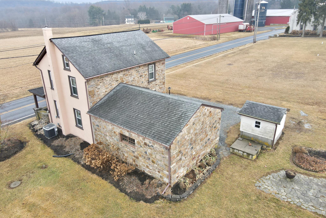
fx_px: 226
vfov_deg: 51.3
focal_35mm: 25
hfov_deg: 71.5
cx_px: 163
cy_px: 113
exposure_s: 1/125
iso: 100
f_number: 2.8
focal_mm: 4.5
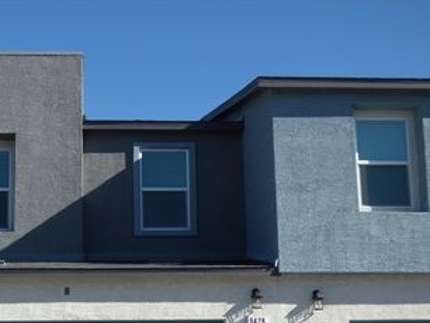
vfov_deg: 23.3
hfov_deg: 30.7
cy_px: 258
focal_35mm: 62
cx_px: 112
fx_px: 771
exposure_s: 1/1000
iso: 100
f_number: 3.5
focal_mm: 6.8
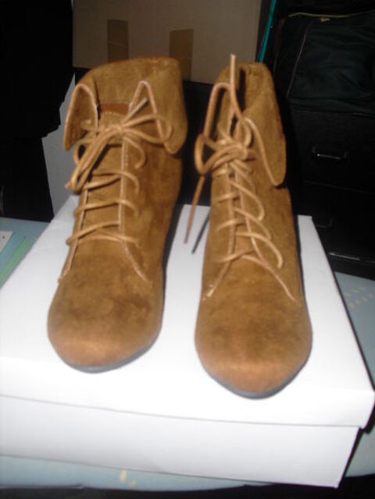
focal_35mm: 36
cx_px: 188
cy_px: 250
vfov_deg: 51.4
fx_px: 520
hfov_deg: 39.7
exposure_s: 1/60
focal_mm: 6.3
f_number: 3.1
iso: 100
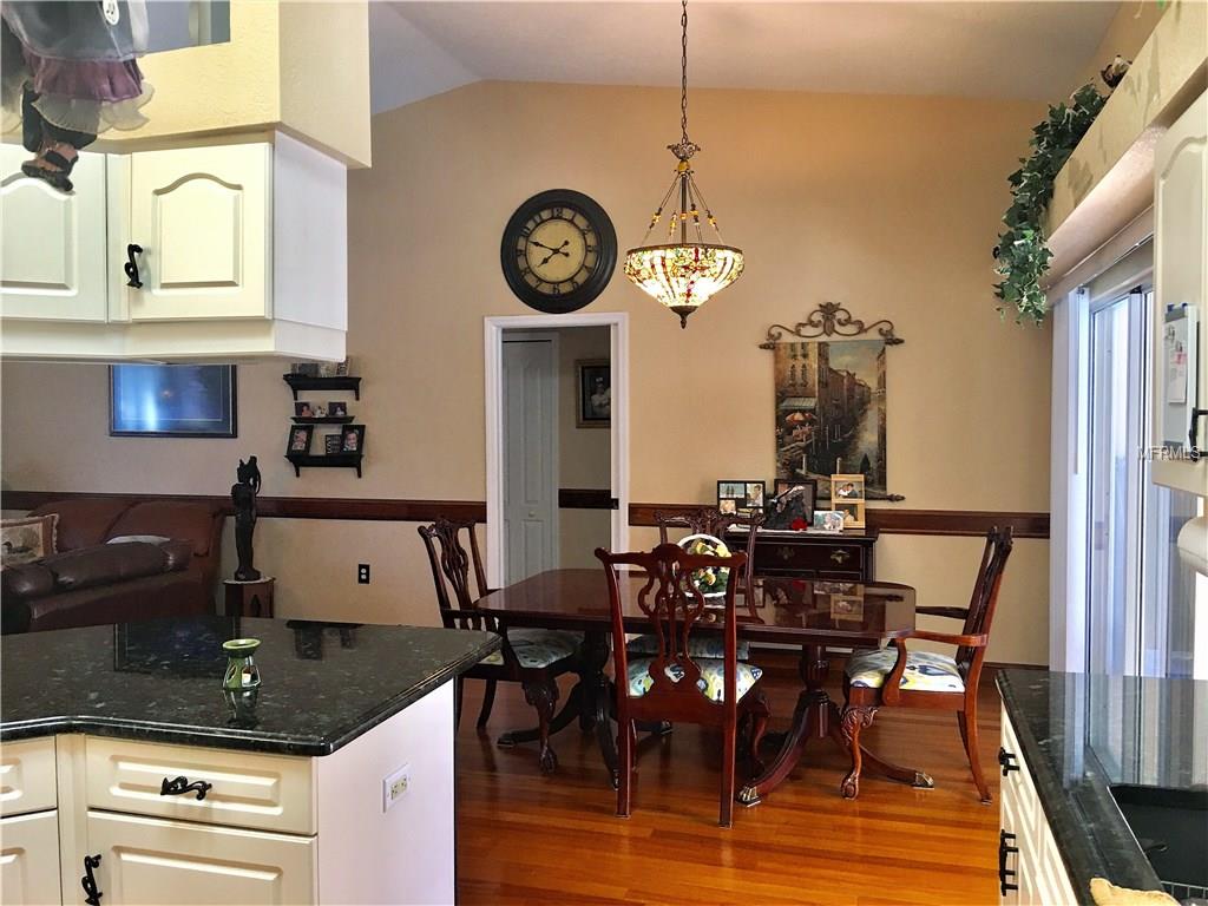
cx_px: 604
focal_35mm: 29
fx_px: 1012
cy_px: 453
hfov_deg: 61.7
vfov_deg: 48.2
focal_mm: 4.15
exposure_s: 1/15
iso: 25
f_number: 2.2
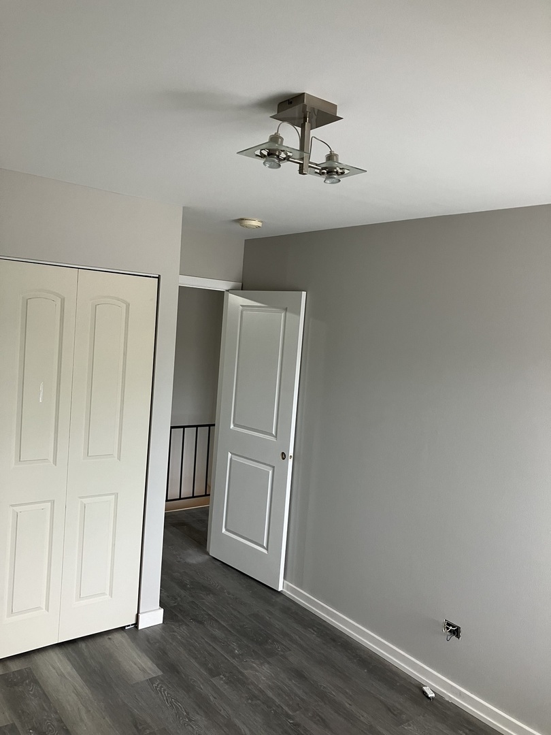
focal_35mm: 28
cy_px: 368
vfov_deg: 63.4
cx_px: 276
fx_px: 594
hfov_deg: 49.7
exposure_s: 1/60
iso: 125
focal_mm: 3.99
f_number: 1.8
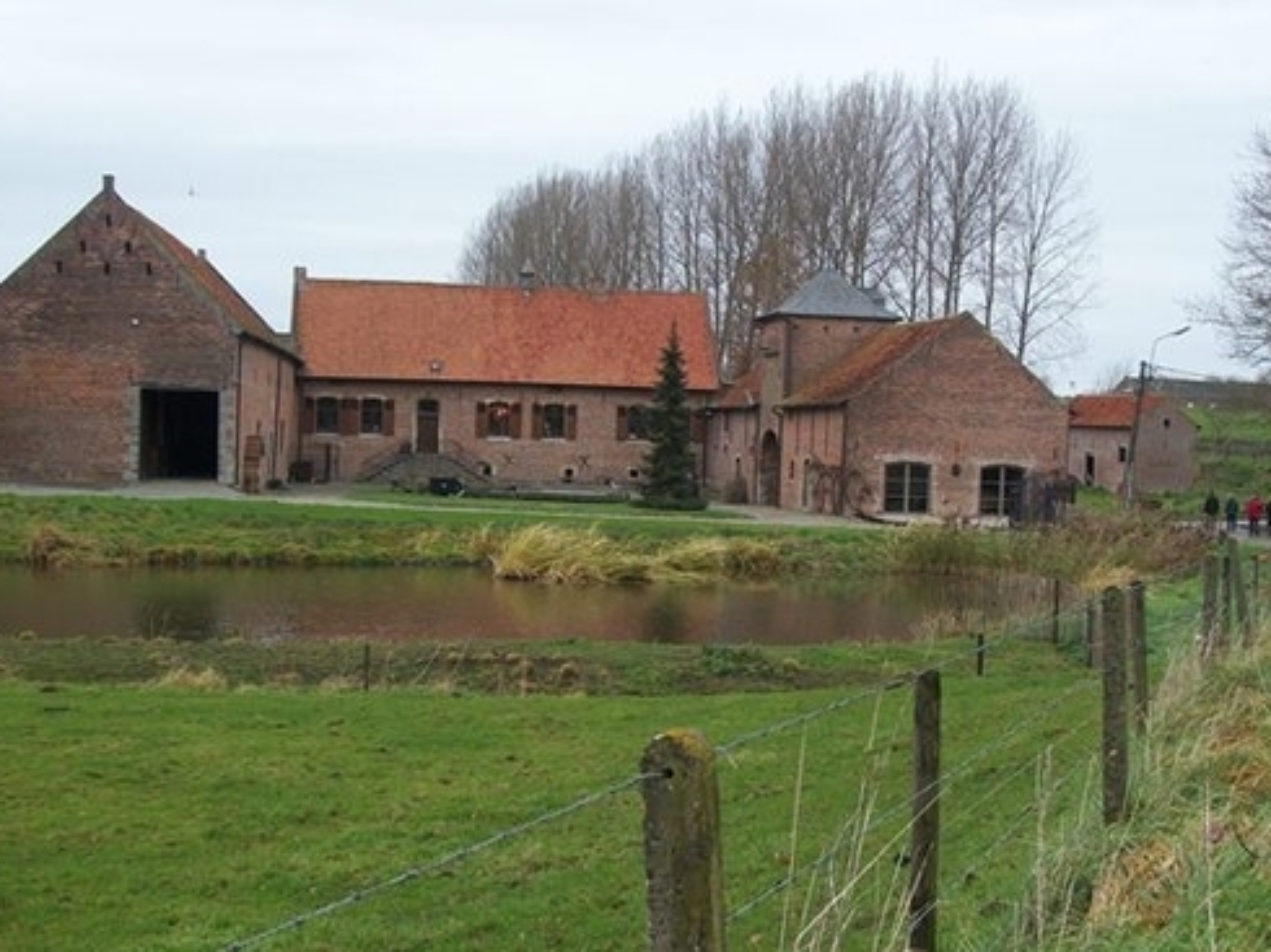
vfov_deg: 29.6
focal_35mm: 49
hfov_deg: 38.9
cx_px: 706
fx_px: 1798
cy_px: 581
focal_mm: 7.1
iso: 80
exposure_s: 1/100
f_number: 3.2
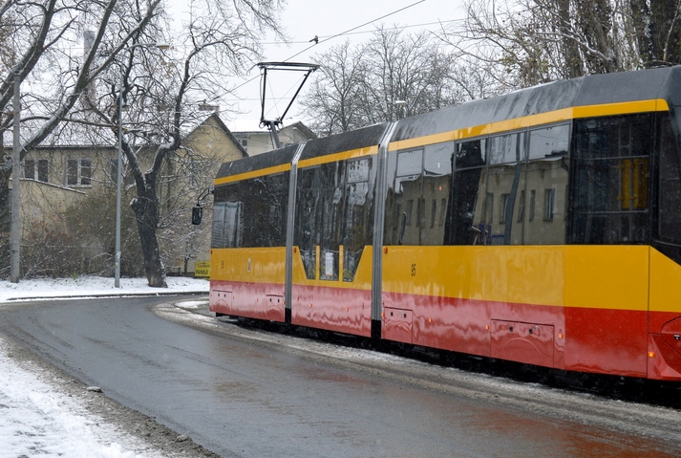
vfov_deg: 13.6
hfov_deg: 20.0
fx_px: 1915
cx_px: 514
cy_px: 188
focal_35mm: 101
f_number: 6.3
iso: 200
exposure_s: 1/160
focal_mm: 40
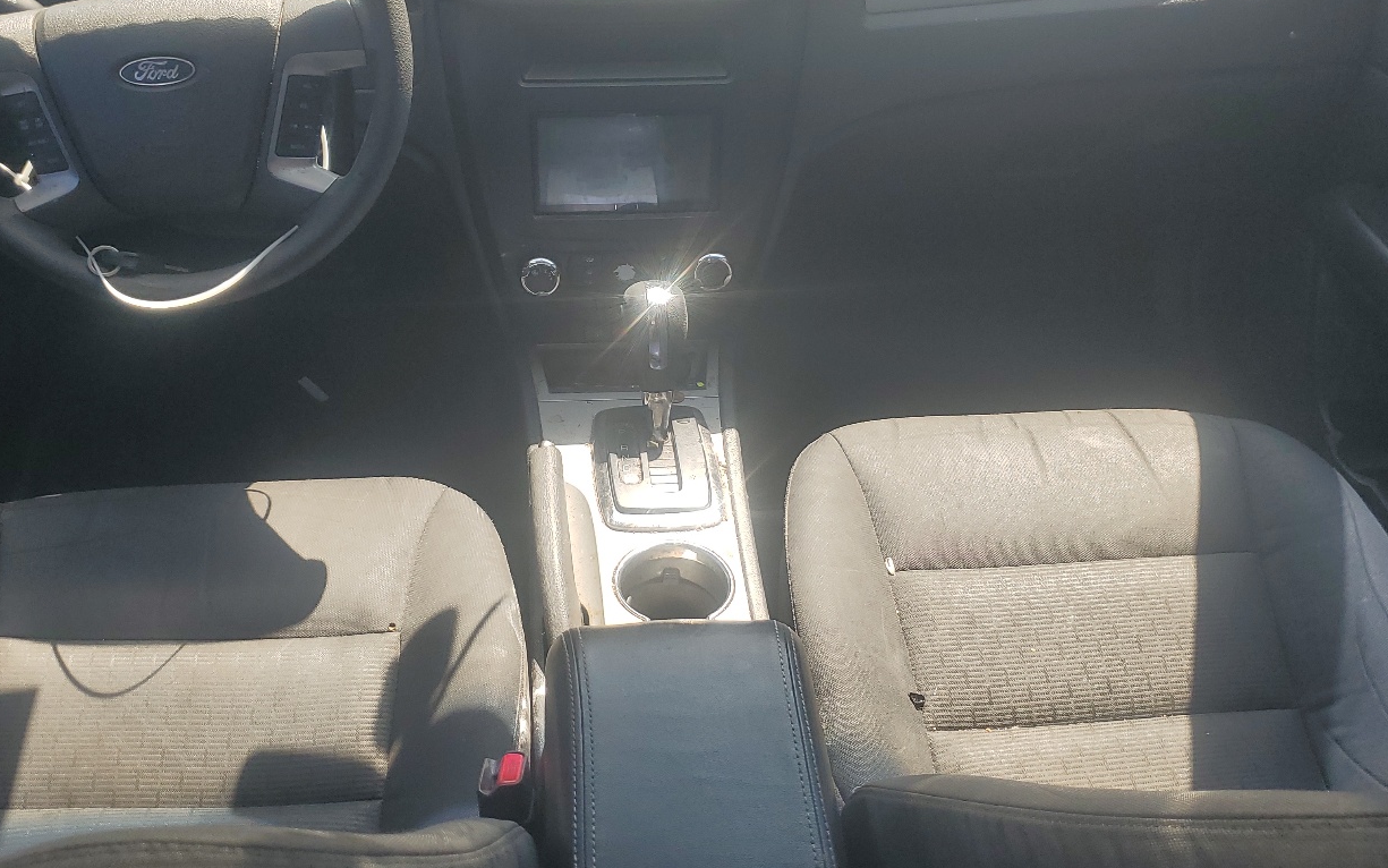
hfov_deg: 54.0
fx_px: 1362
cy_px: 416
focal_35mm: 36
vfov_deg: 35.3
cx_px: 659
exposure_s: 1/588
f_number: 1.5
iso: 50
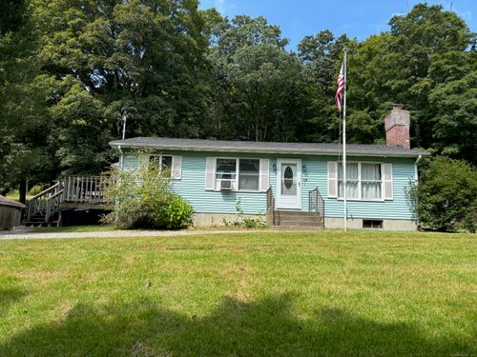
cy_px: 178
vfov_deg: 53.1
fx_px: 358
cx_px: 238
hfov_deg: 67.3
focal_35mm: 26
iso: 50
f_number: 1.6
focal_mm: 5.96
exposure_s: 1/1812
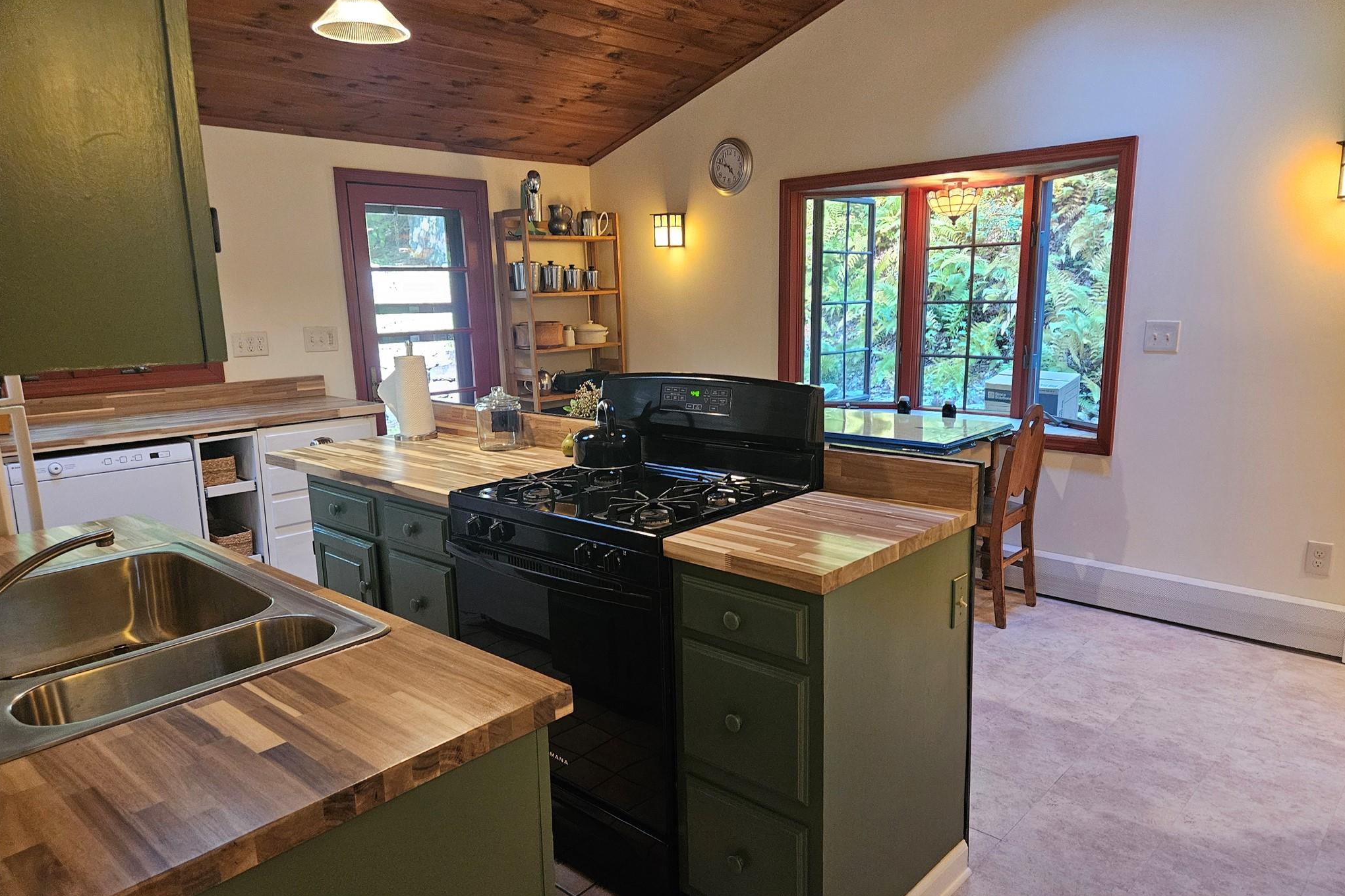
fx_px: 897
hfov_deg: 73.7
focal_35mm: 24
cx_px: 673
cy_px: 482
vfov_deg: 53.1
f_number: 1.8
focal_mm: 5.4
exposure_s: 1/120
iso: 800
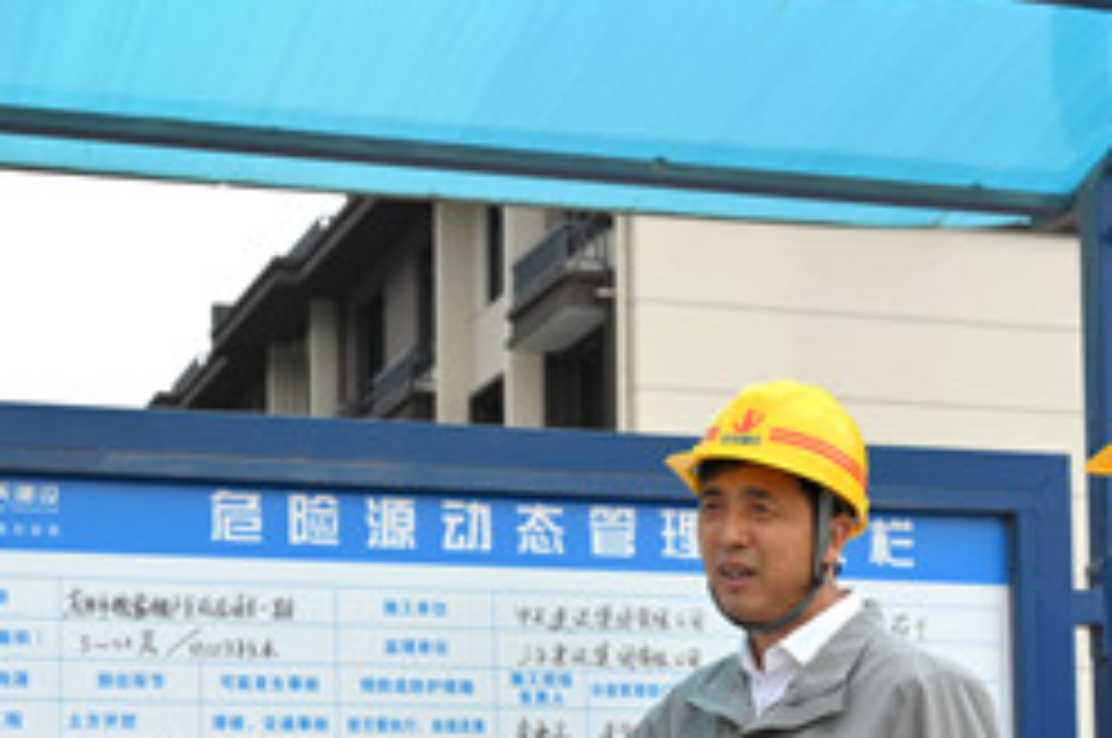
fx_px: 2776
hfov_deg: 22.6
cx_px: 513
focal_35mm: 90
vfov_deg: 14.8
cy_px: 803
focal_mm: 37
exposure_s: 1/800
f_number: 5.6
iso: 320
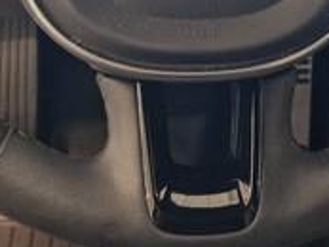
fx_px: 808
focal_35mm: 85
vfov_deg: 15.9
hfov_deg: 22.9
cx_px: 205
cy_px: -125
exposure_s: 1/100
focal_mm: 5.4
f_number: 1.8
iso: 320
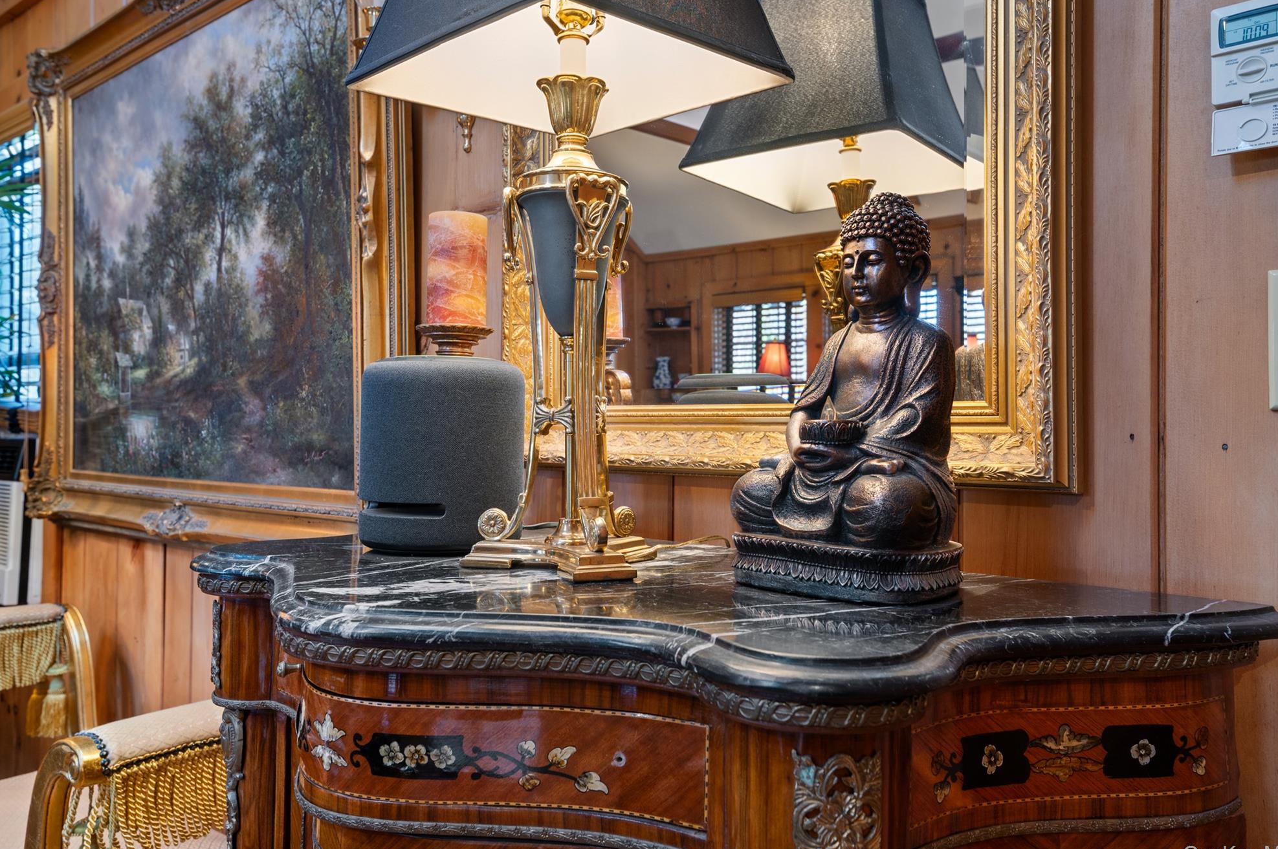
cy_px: 429
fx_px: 993
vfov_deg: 46.3
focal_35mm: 28
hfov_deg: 65.5
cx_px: 652
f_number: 8
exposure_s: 1/3
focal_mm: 27
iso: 500
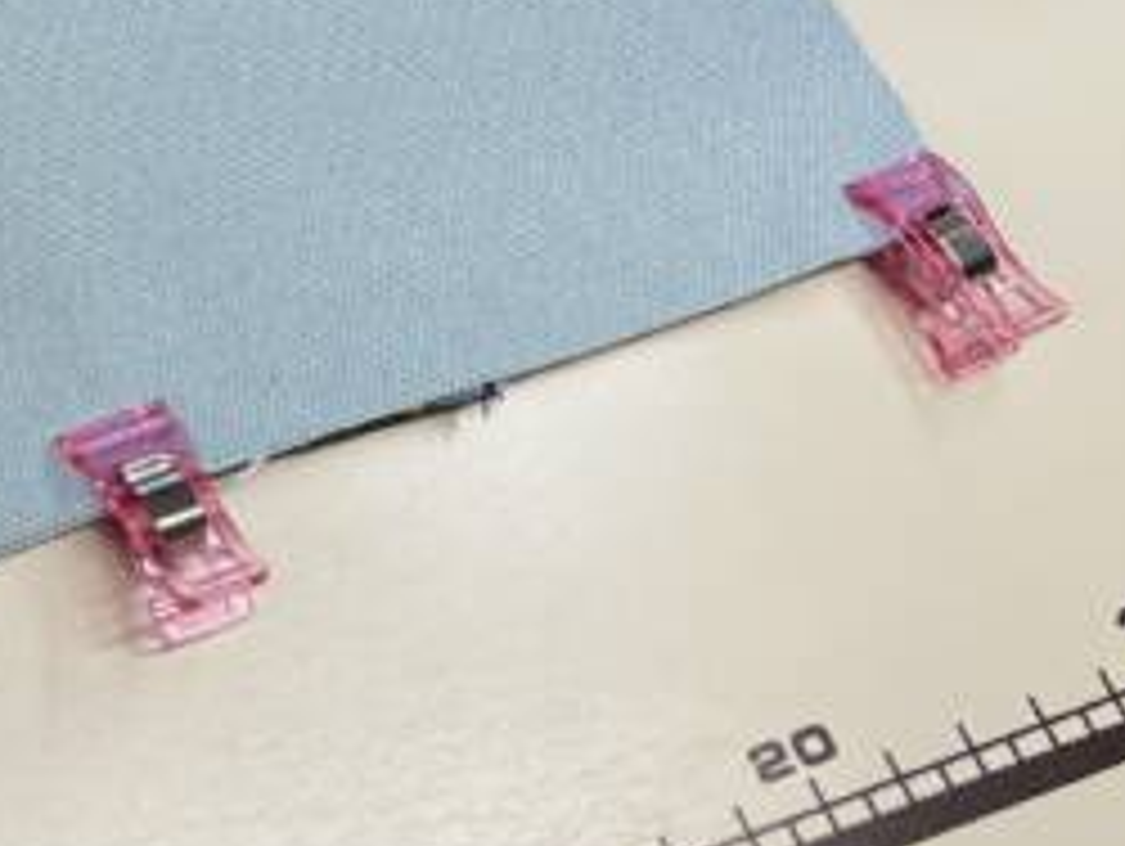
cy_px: 65
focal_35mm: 81
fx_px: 2635
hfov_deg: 20.5
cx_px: -580
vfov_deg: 17.9
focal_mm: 5.7
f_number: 1.5
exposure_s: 1/121
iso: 64
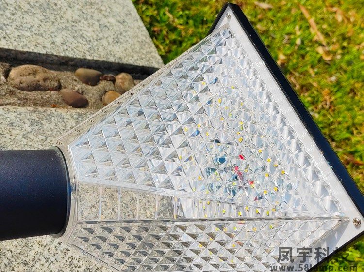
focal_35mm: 41
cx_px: 182
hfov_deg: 45.8
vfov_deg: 35.1
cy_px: 136
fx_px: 431
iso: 50
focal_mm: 5.54
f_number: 1.8
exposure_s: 1/3448
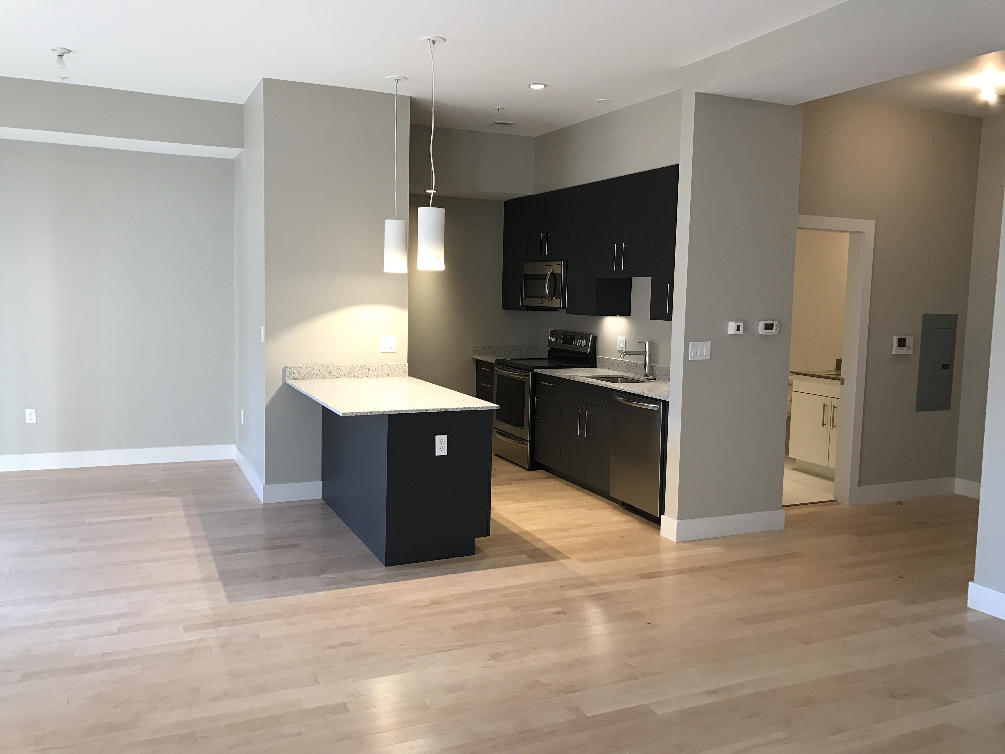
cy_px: 377
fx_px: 813
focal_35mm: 28
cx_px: 502
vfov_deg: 49.7
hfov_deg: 63.4
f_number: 1.8
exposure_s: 1/30
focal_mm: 3.99
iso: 25
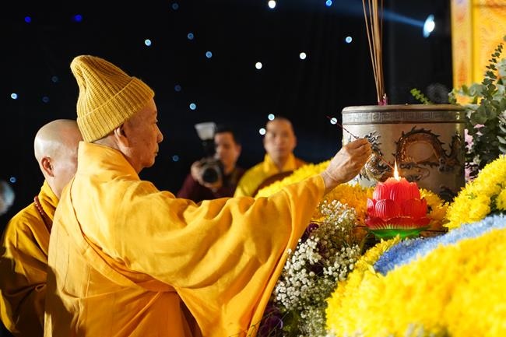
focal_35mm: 105
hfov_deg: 19.5
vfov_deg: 13.0
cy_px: 168
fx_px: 1475
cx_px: 253
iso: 5000
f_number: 2.8
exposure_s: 1/160
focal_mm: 70
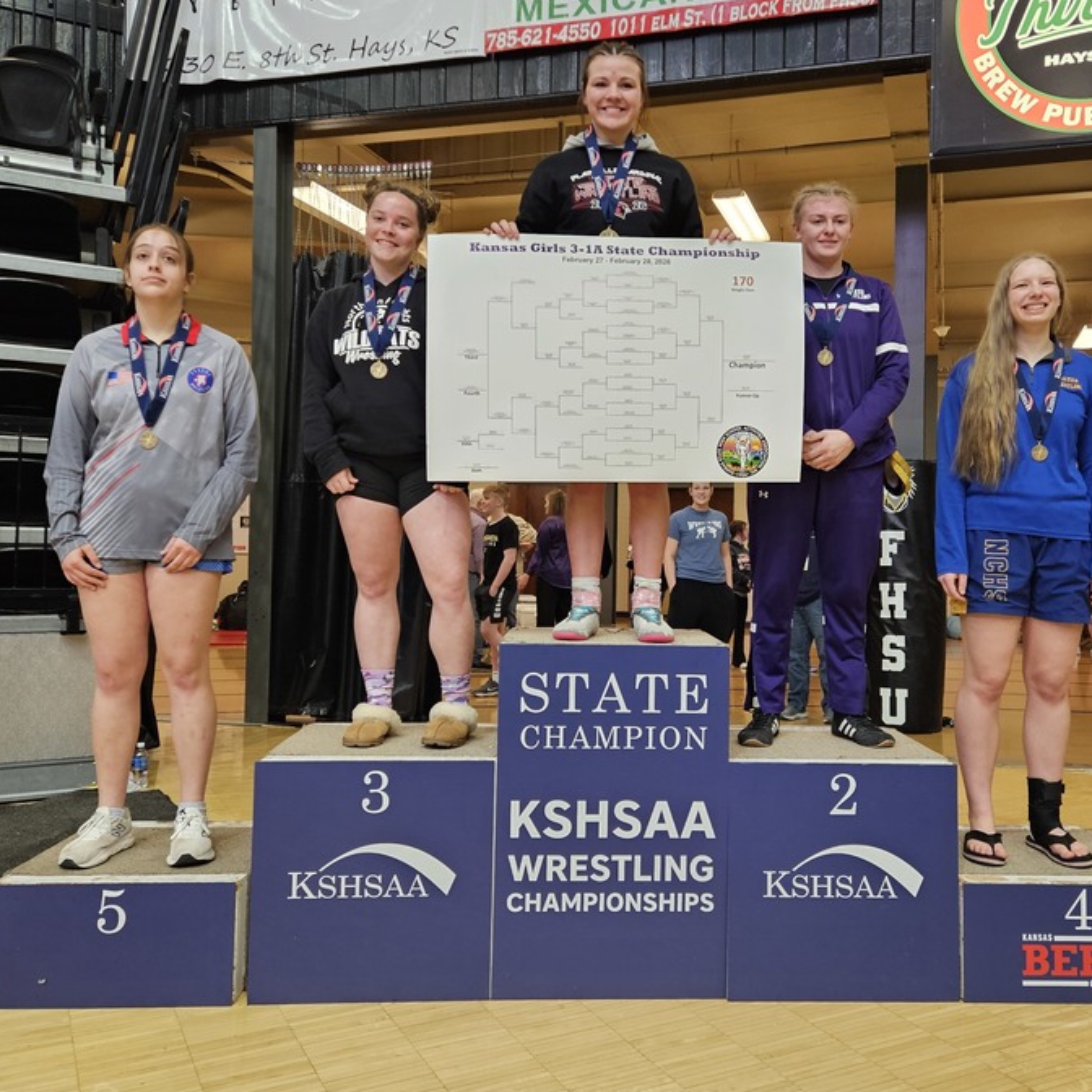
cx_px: 656
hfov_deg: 52.2
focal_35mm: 31
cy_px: 502
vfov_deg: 52.5
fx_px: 1106
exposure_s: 1/120
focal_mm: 5.4
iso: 250
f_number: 1.8
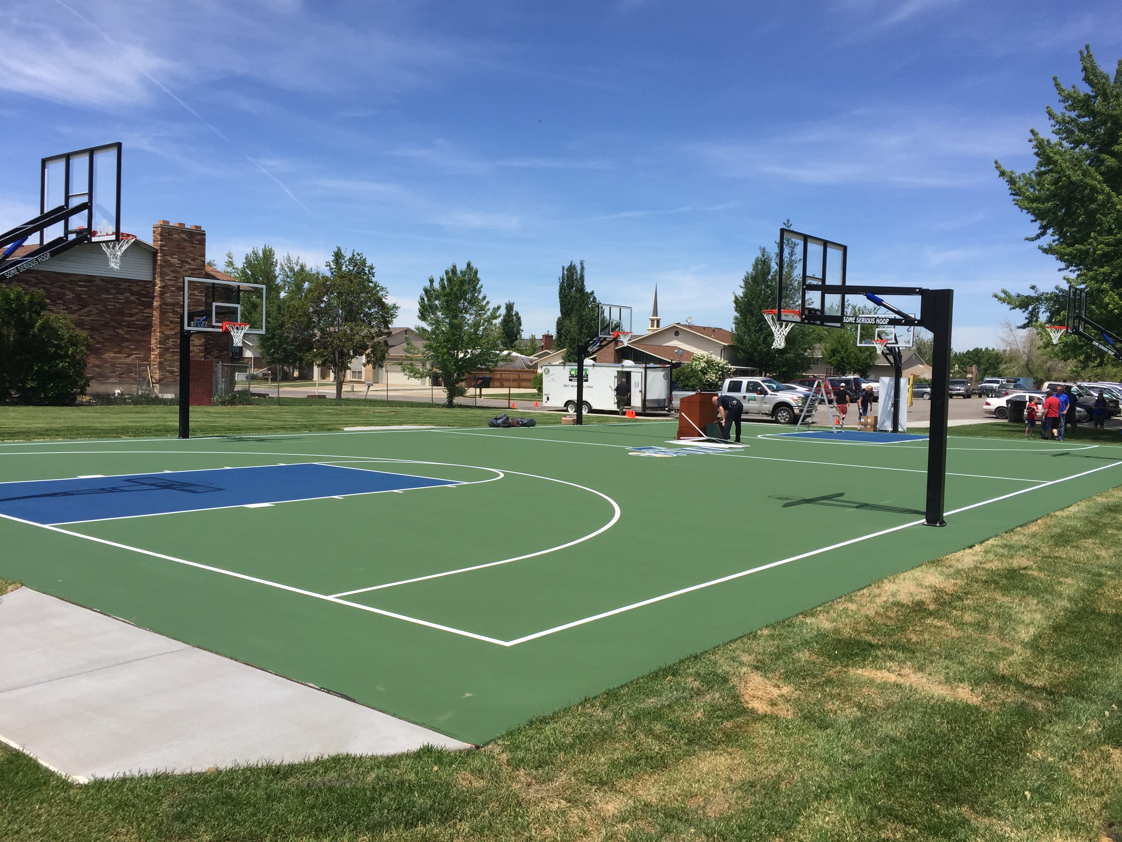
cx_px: 561
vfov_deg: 48.2
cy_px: 421
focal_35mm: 29
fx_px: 940
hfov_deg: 61.7
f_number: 2.2
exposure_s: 1/2326
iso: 32
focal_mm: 4.15
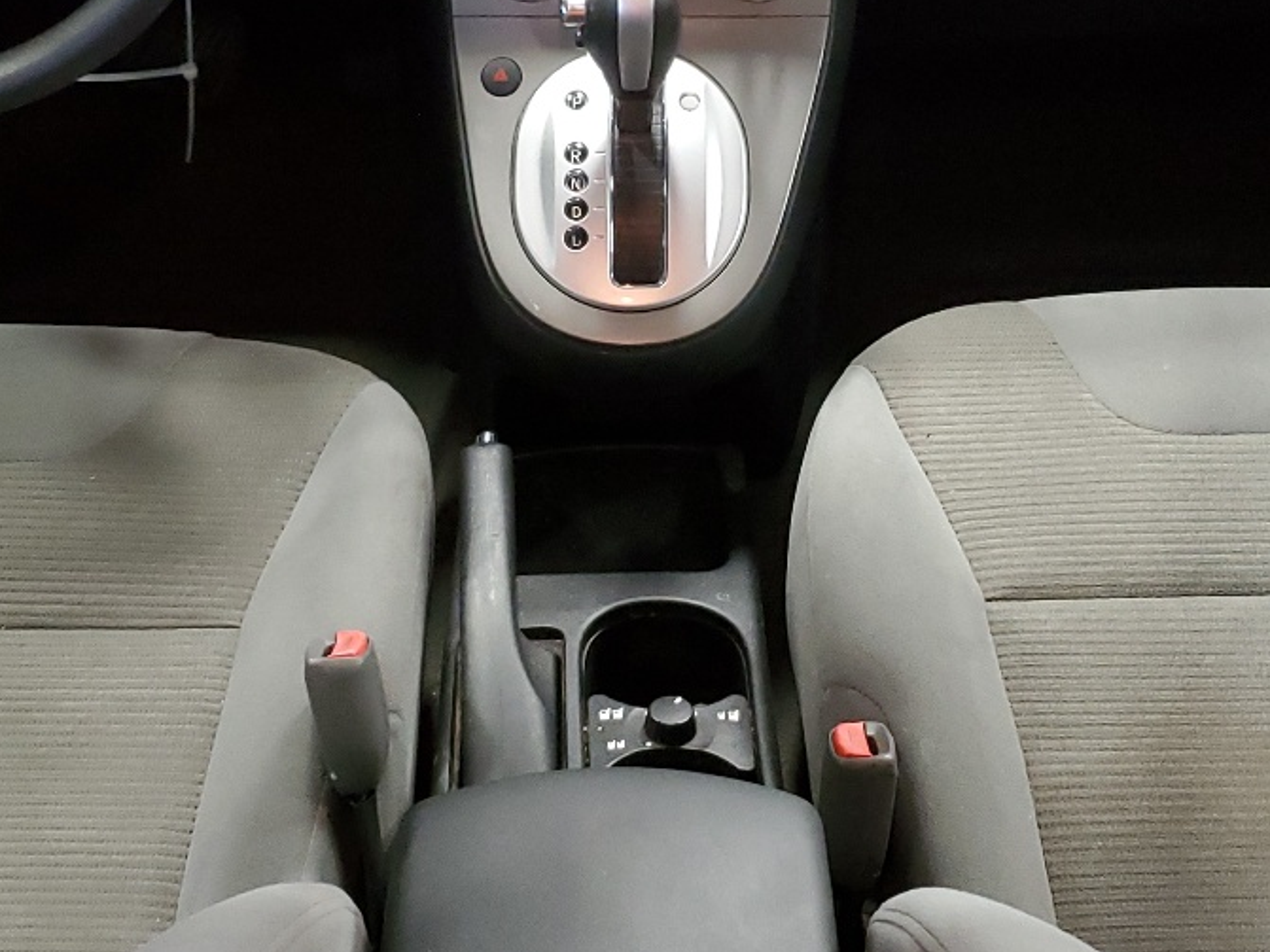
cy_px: 382
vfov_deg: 23.6
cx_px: 651
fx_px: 2274
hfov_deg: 31.2
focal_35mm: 62
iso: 312
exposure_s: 1/20
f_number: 1.5
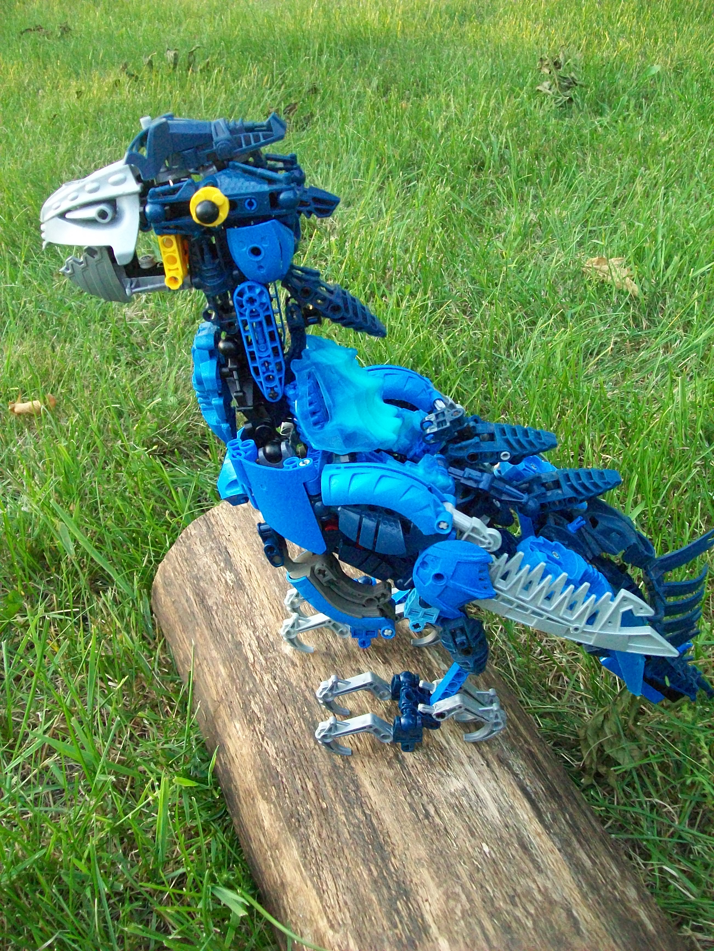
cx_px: 357
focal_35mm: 36
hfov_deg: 39.7
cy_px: 476
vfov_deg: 51.4
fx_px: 990
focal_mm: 6
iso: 400
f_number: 2.7
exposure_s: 1/100
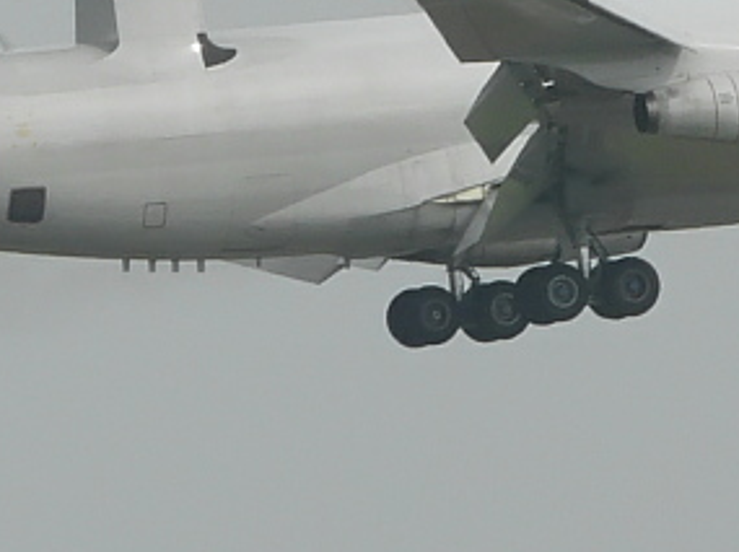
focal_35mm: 1022
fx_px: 21791
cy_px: 354
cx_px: 467
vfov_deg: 1.5
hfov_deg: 1.9
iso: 100
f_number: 5.6
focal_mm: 46.7
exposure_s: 1/500
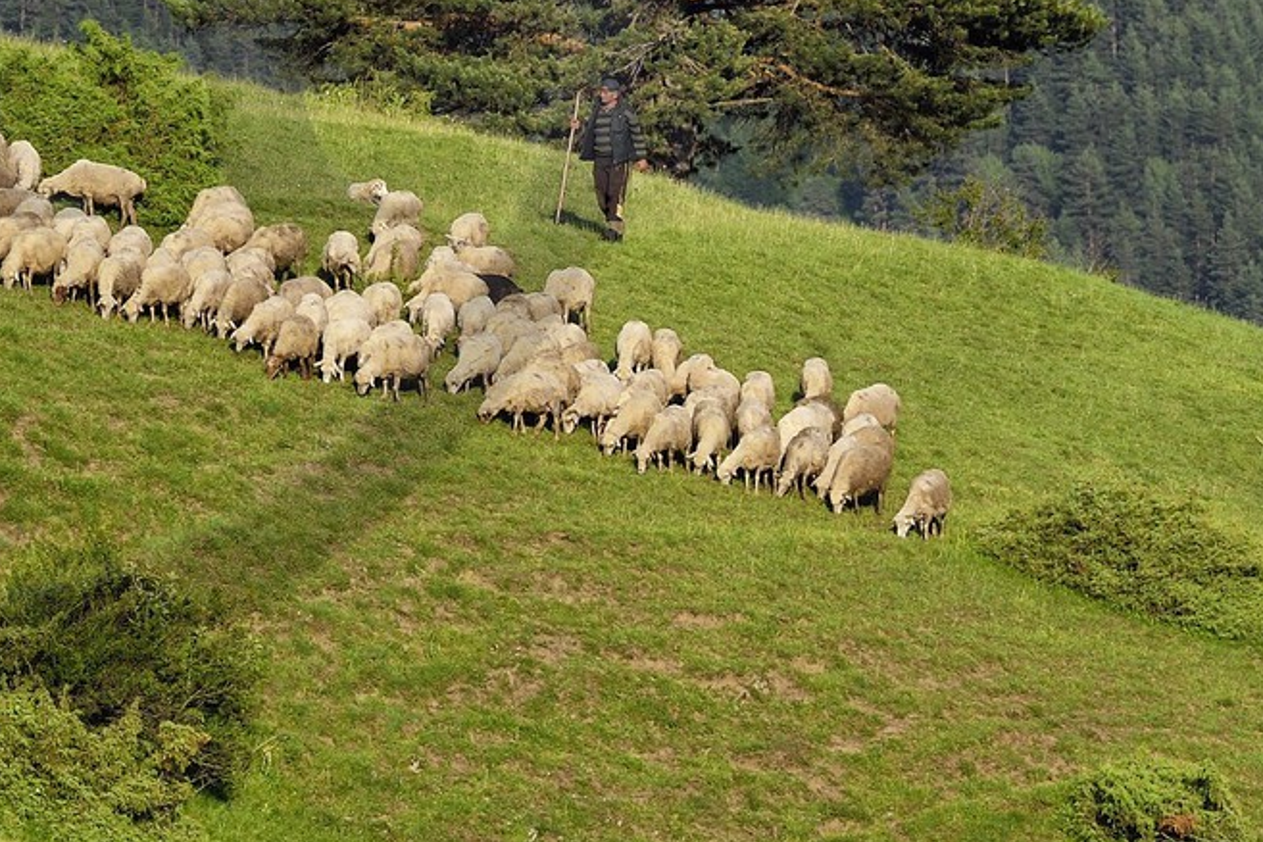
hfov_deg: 4.2
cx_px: -136
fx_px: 17084
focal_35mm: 487
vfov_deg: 2.8
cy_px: -94
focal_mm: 200
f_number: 9
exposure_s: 1/320
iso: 200
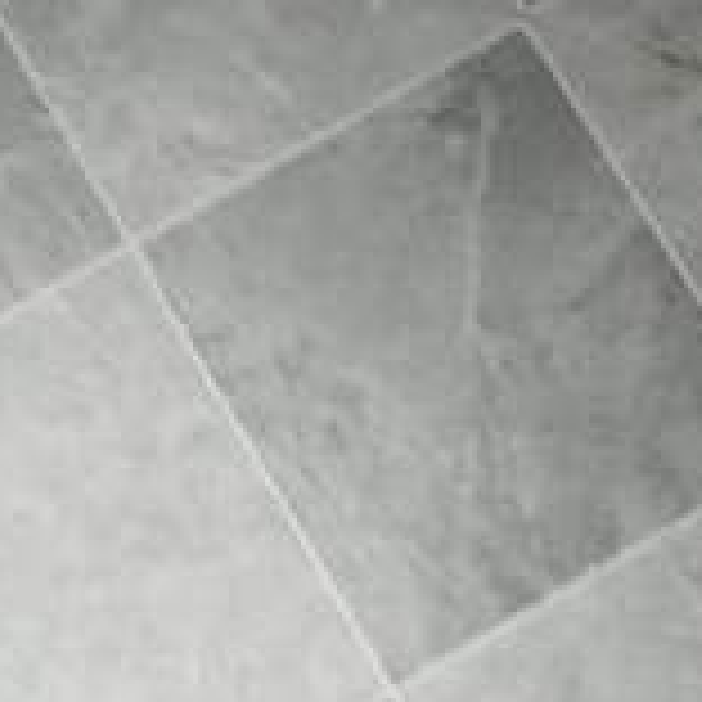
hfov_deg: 10.0
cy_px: -875
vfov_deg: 9.7
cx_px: -670
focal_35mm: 163
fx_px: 3740
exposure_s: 1/33.3
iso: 1430
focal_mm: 5.52
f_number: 1.9
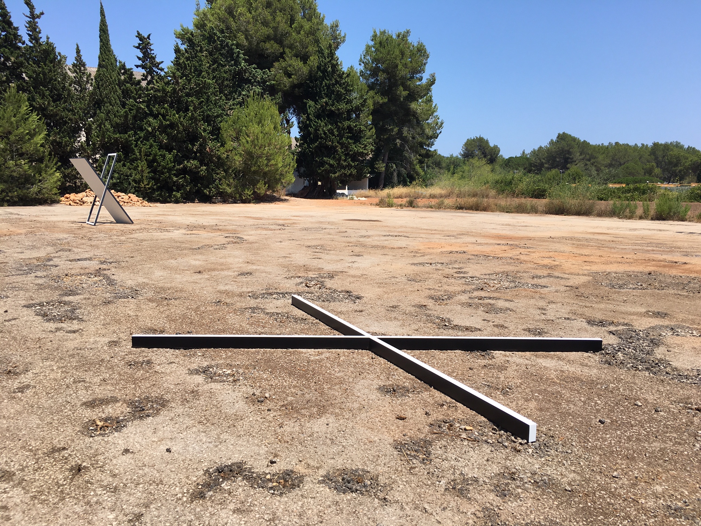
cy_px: 263
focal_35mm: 29
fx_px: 587
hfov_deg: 61.7
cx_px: 350
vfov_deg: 48.2
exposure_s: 1/1538
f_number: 2.2
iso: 25
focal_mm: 4.15
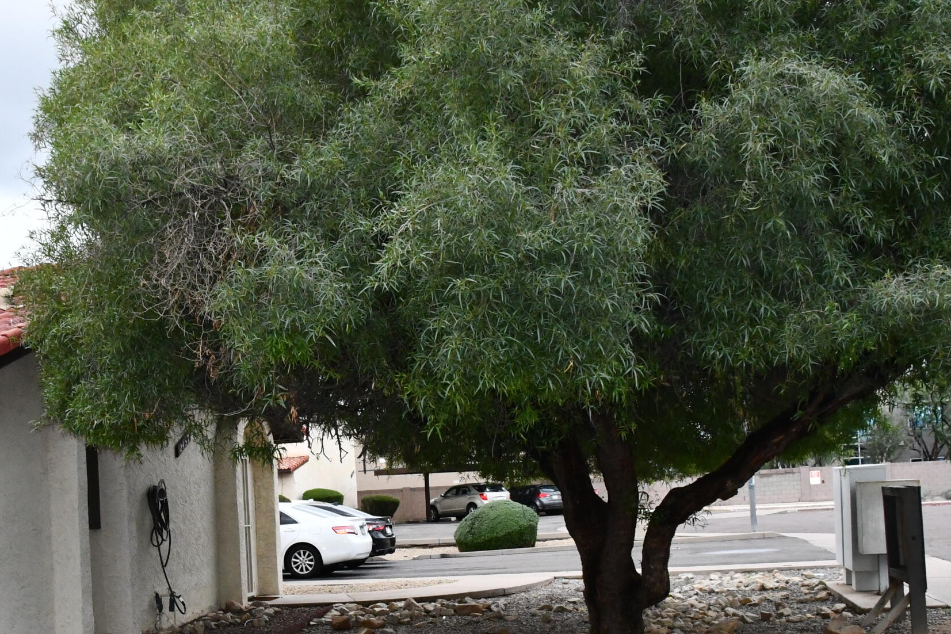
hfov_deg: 40.1
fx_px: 1294
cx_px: 361
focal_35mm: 49
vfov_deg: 27.1
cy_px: 478
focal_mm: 18
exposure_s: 1/250
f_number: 13
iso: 2500
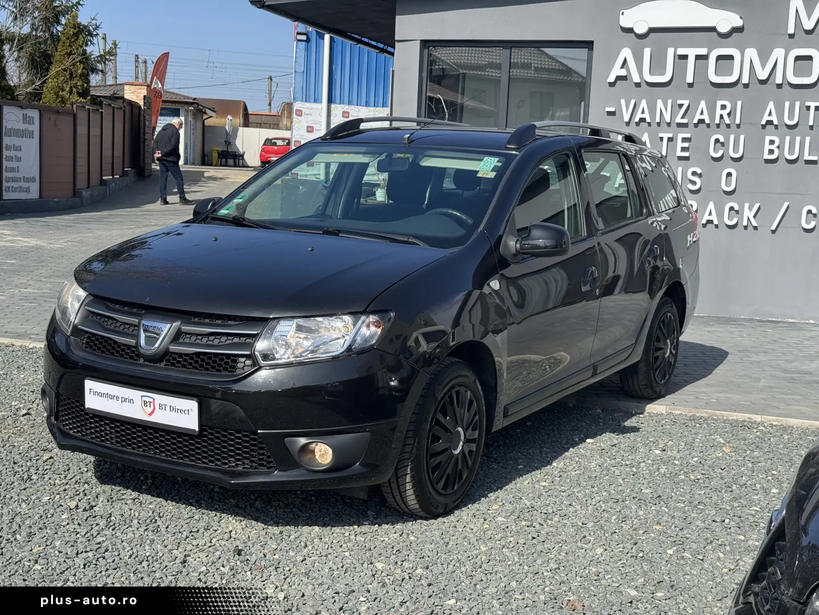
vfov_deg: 30.3
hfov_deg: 39.7
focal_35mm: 48
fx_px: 1136
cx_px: 410
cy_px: 308
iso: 64
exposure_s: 1/3096
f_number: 1.78
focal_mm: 6.76
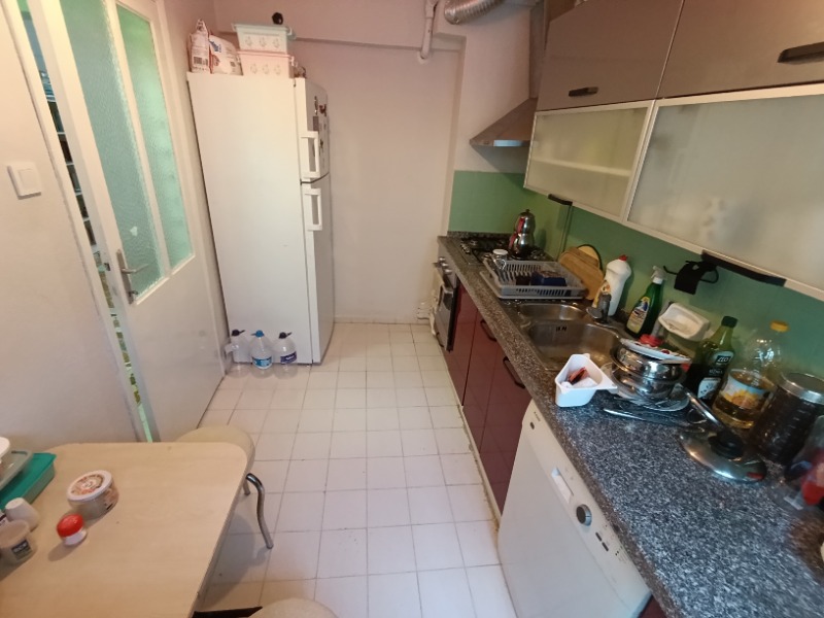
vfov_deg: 78.1
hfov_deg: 94.5
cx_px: 412
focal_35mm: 16
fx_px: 381
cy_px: 309
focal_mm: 1.65
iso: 800
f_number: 2.2
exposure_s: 1/33.3
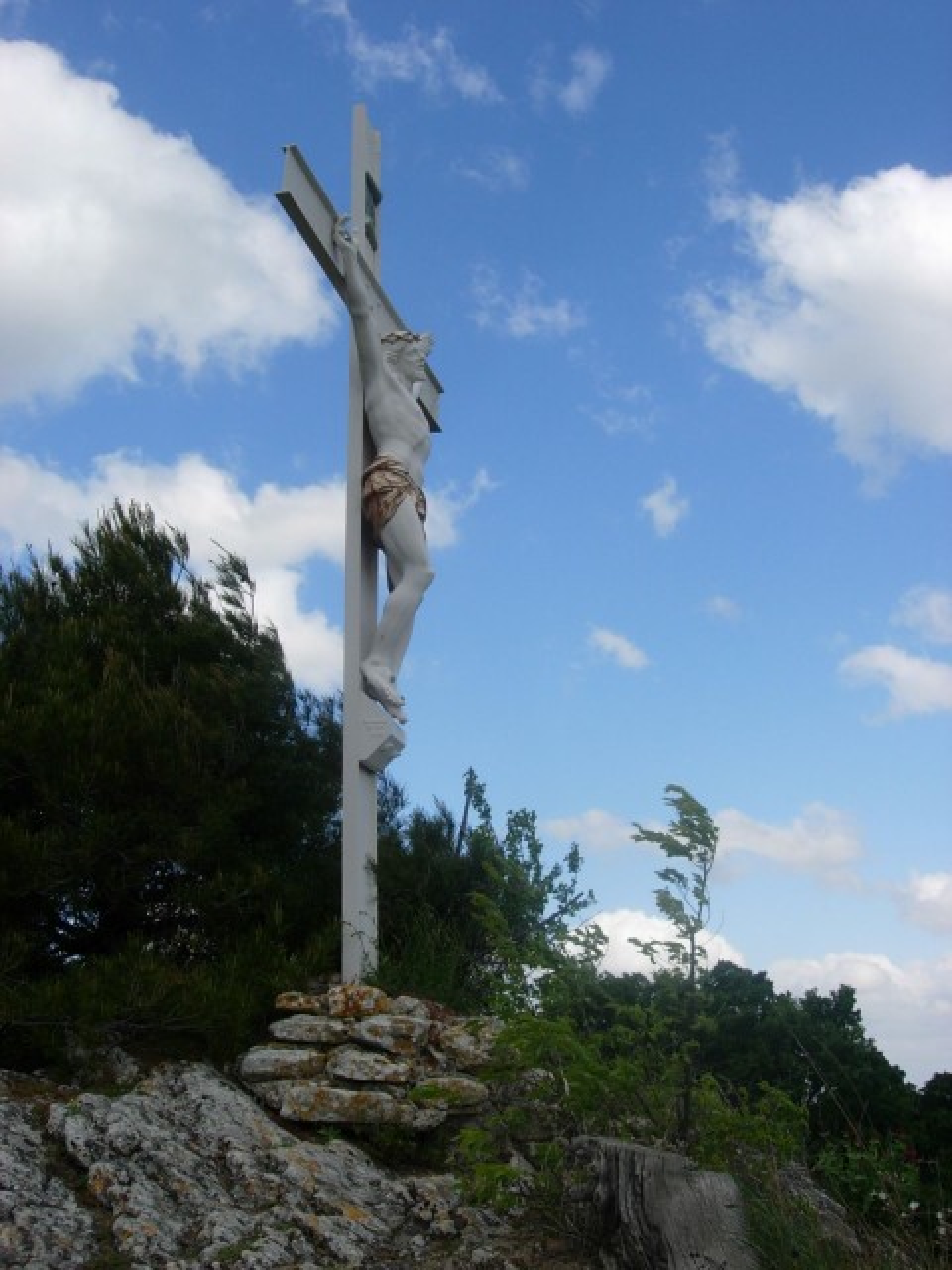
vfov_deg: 49.0
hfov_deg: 37.7
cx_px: 476
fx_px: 1393
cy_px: 635
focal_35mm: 38
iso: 64
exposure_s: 1/575
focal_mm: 7.8
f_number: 4.8
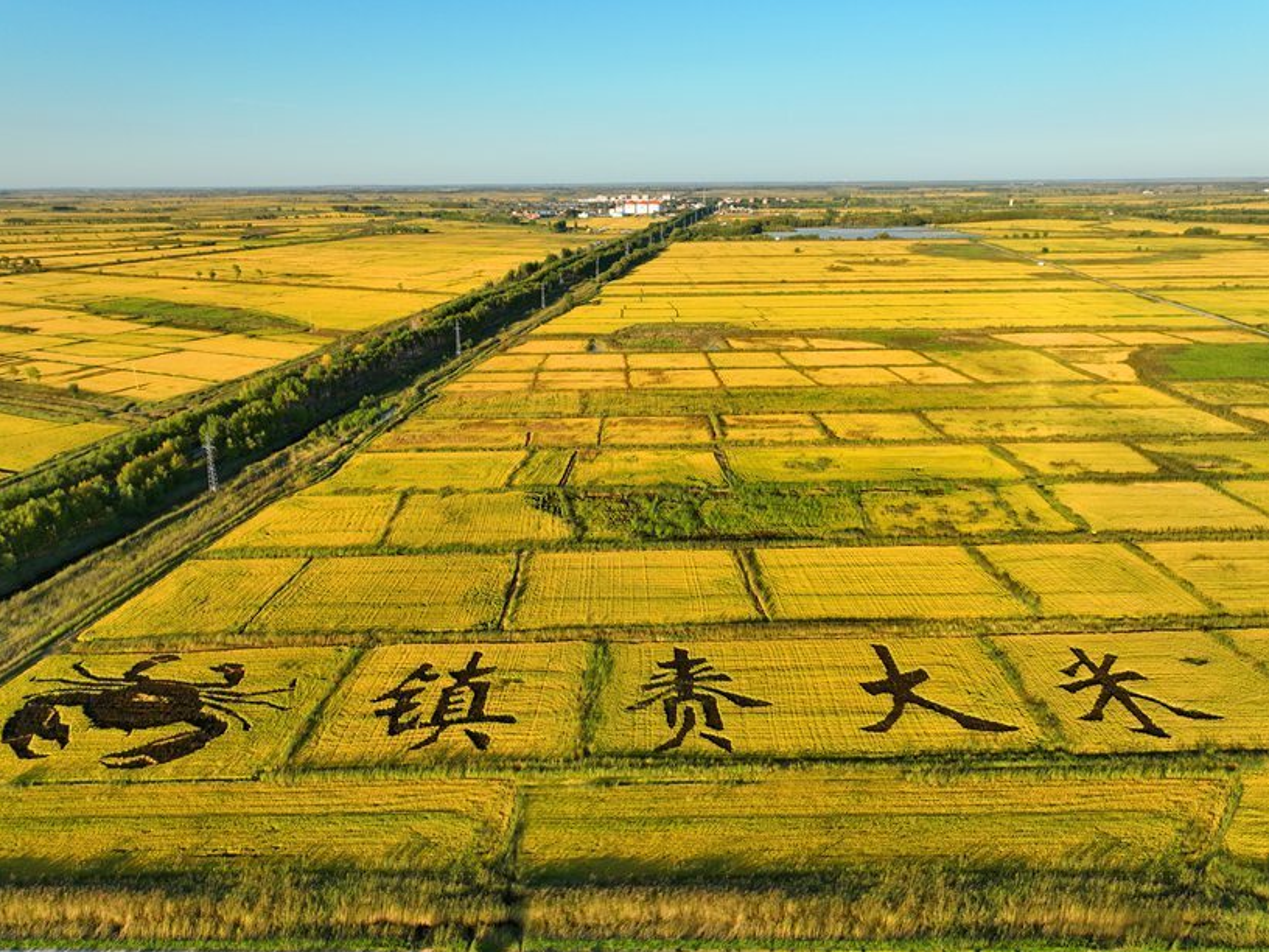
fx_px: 916
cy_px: 469
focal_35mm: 25
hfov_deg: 69.4
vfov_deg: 54.9
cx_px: 610
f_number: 2.8
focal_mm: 12.29
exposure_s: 1/1250
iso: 120
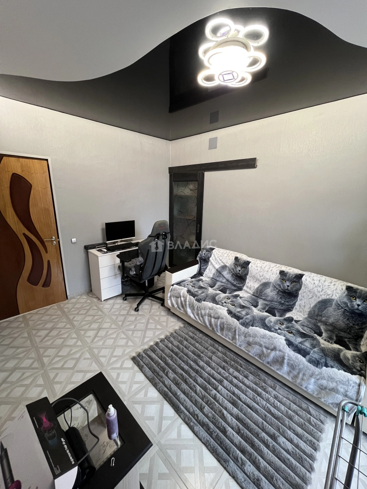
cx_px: 184
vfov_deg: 106.2
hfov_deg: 89.9
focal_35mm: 13
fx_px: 184
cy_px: 244
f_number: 1.8
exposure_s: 1/60
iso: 250
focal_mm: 1.57
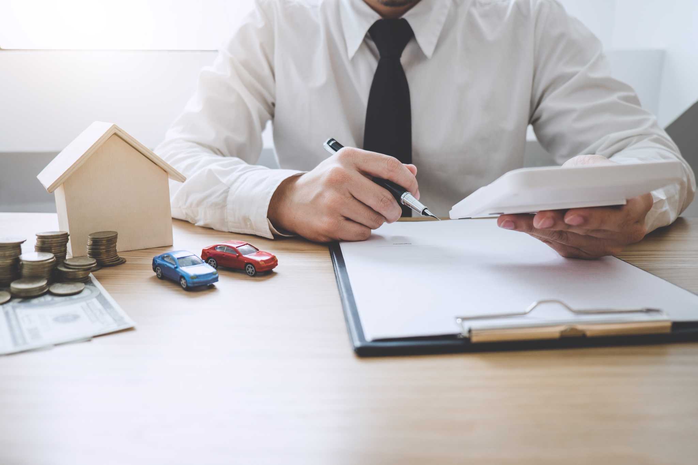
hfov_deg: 63.7
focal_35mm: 29
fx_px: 562
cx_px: 349
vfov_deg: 45.0
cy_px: 232
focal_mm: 19.6
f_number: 2.8
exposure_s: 1/125
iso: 320
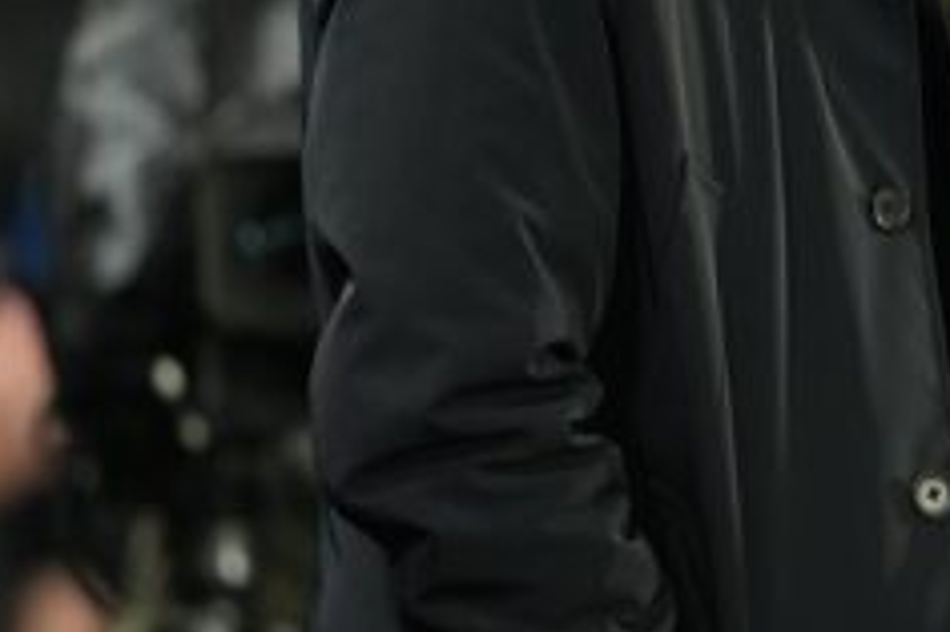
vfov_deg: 1.1
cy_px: 181
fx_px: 34333
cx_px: 878
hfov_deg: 1.6
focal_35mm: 1302
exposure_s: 1/1000
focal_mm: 400
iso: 3200
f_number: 2.8
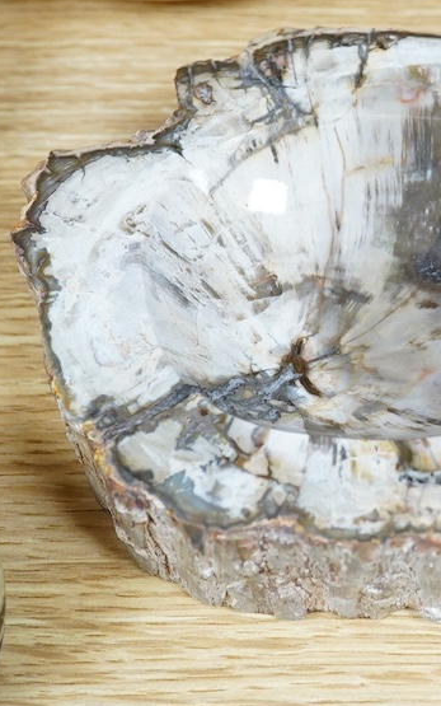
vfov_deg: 22.3
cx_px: 444
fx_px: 1788
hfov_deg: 13.8
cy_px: 261
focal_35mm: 93
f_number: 7.1
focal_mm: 30
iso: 2500
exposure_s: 1/160
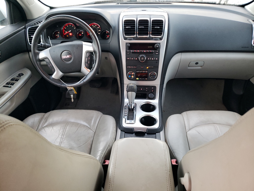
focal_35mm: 26
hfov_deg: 67.3
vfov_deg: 53.1
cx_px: 127
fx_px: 191
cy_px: 96
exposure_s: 1/50
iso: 151
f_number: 1.5
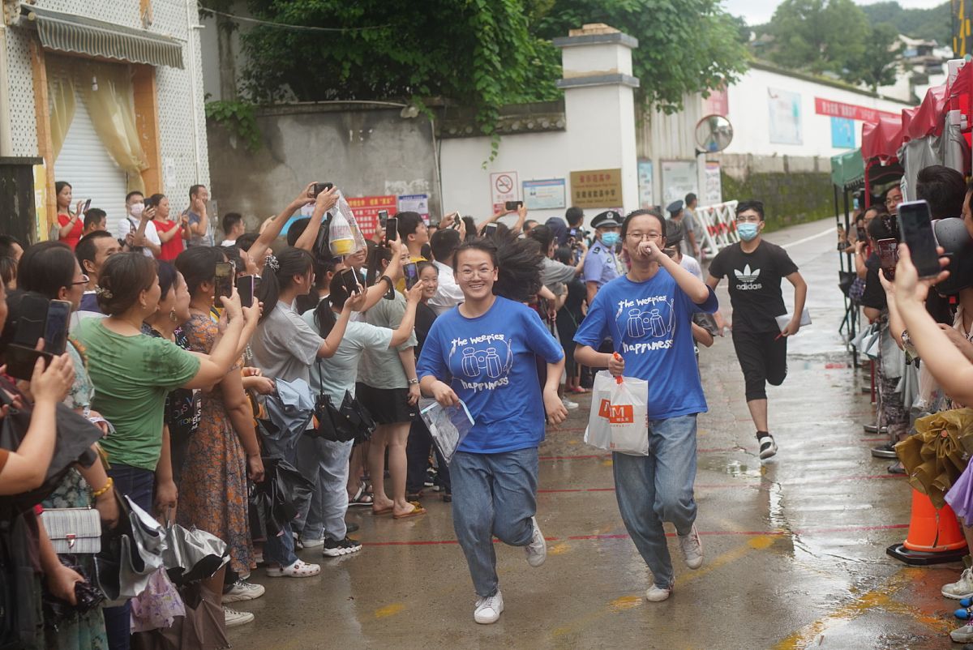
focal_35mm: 52
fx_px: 1406
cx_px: 486
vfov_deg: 26.0
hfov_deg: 38.2
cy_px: 325
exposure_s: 1/1000
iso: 250
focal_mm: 35
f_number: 2.2
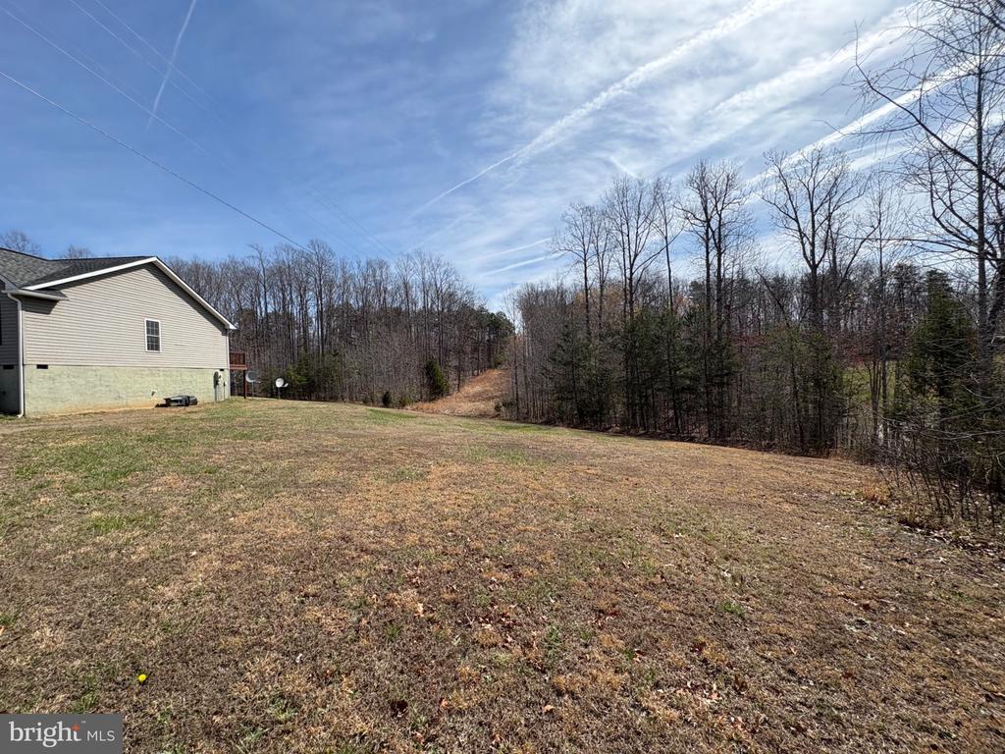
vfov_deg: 85.7
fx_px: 406
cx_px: 502
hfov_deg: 102.1
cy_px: 377
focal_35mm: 14
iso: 50
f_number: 2.2
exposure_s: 1/1672
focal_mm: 2.22
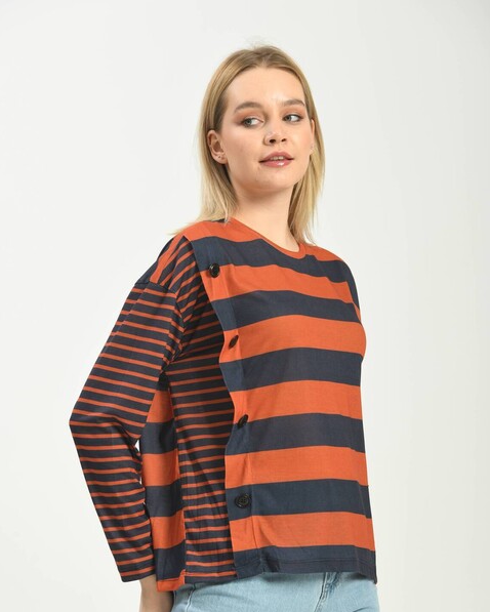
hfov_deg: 9.4
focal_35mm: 165
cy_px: 343
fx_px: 2990
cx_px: 238
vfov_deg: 11.7
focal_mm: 140
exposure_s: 1/160
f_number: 6.3
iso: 100
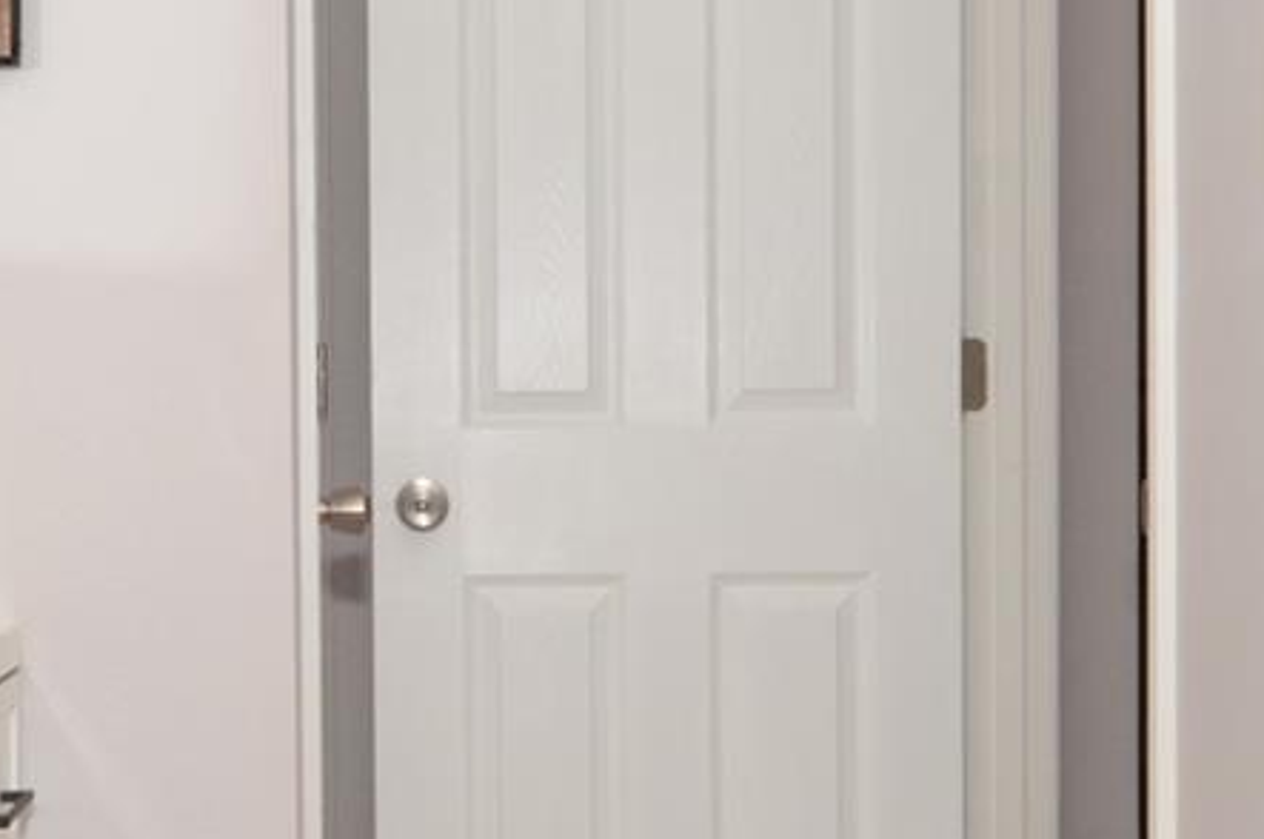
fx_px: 2279
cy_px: 535
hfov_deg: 30.8
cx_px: 425
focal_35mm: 65
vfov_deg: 20.8
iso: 400
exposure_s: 1/100
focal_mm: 12
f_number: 11
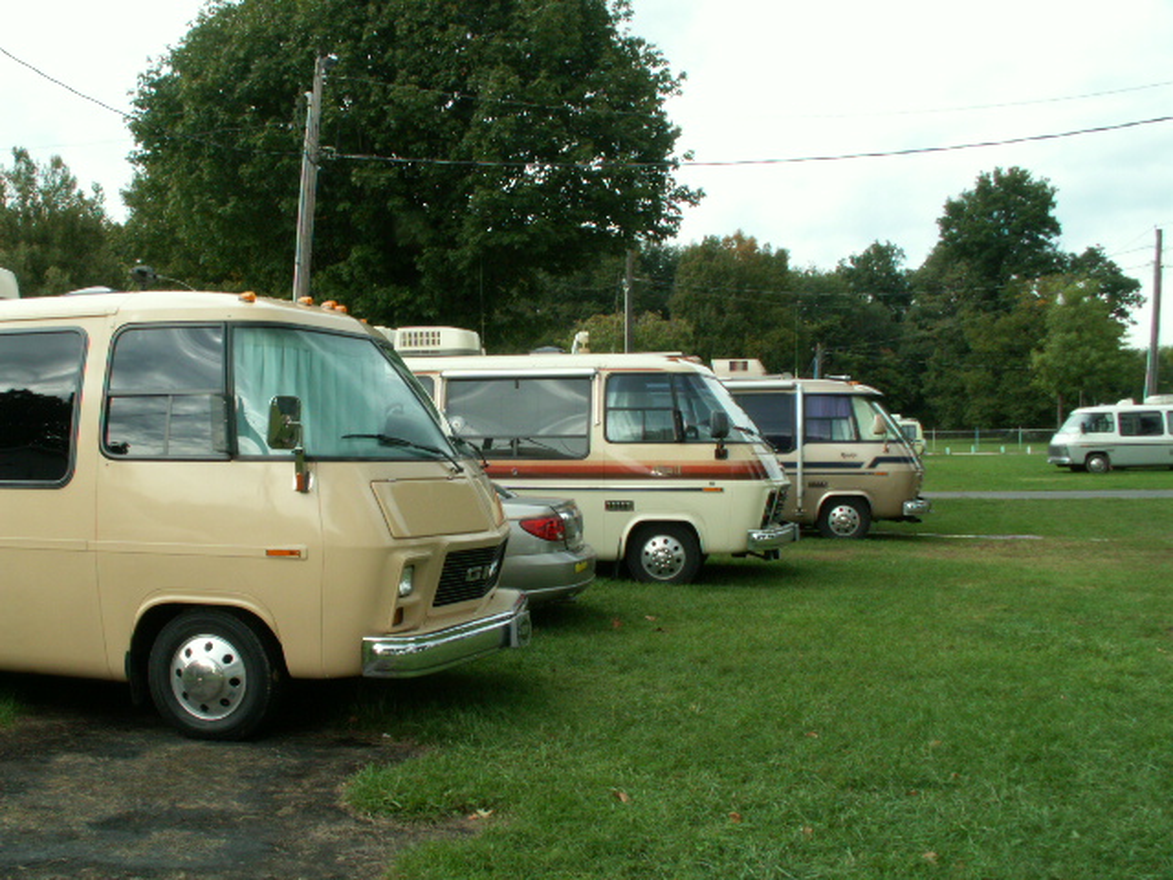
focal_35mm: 35
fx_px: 1186
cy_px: 440
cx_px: 586
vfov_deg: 40.7
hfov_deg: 52.6
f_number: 8
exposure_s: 1/50
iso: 50
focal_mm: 5.86
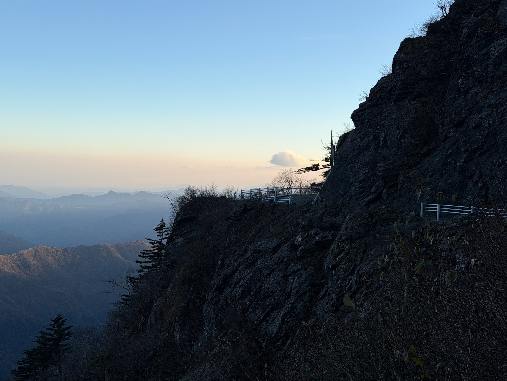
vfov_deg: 30.3
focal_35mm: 48
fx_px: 703
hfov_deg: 39.7
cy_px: 190
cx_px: 254
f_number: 1.78
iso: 64
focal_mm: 6.76
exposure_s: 1/2146
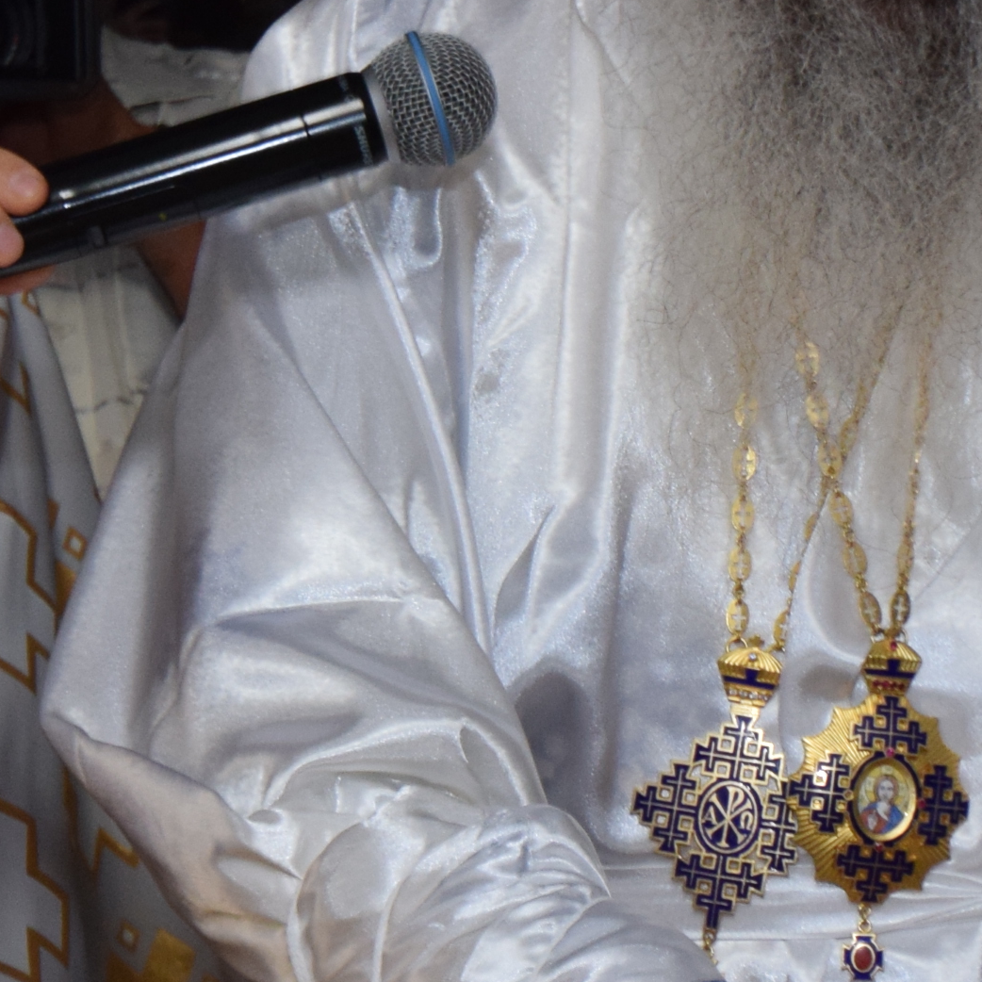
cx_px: 690
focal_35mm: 132
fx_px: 4237
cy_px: 495
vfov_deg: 13.2
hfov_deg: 13.2
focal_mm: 24
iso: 500
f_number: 4.5
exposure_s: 1/100
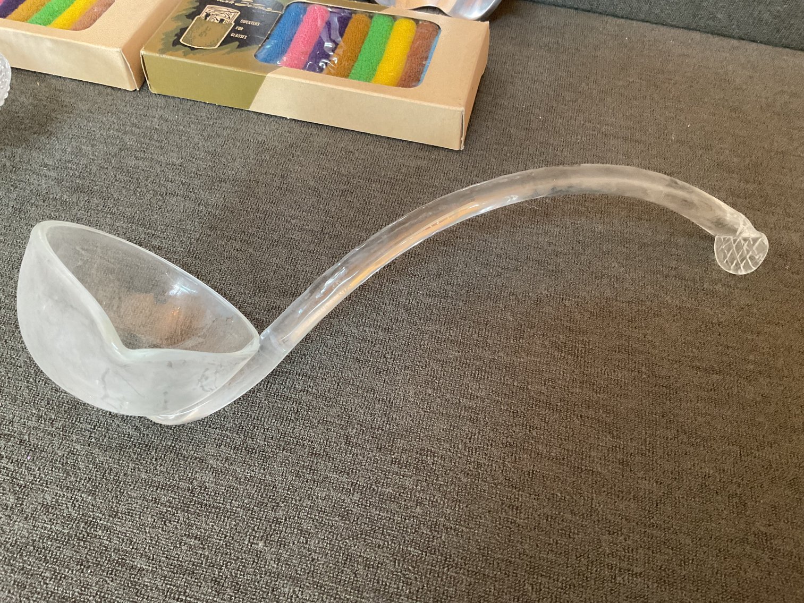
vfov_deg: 48.2
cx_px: 402
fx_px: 674
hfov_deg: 61.7
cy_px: 302
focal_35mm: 29
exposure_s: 1/60
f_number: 1.8
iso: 250
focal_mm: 3
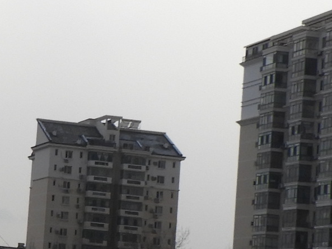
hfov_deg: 13.6
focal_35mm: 132
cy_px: 181
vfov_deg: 11.2
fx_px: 1266
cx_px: -240
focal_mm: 4.3
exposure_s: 1/2000
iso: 100
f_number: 4.2
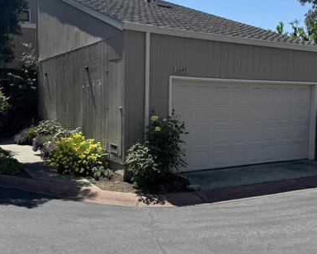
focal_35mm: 39
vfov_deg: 38.3
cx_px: 162
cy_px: 132
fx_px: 366
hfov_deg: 46.8
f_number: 1.78
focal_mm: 6.76
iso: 80
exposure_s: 1/4310
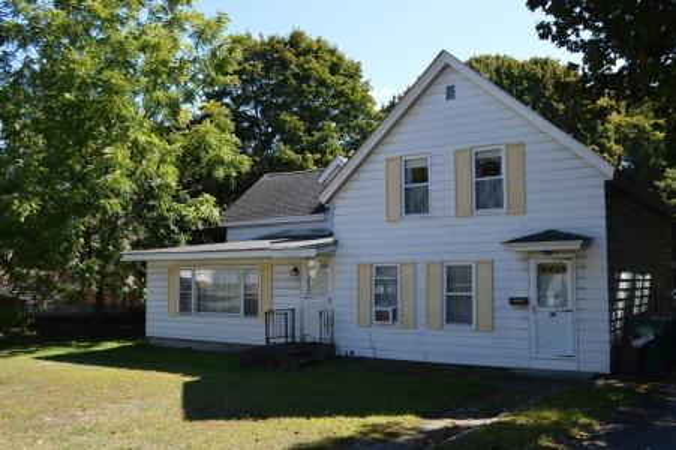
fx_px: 619
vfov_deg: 39.9
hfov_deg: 57.3
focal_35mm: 33
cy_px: 225
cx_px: 338
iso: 100
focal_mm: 22
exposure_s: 1/160
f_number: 6.3
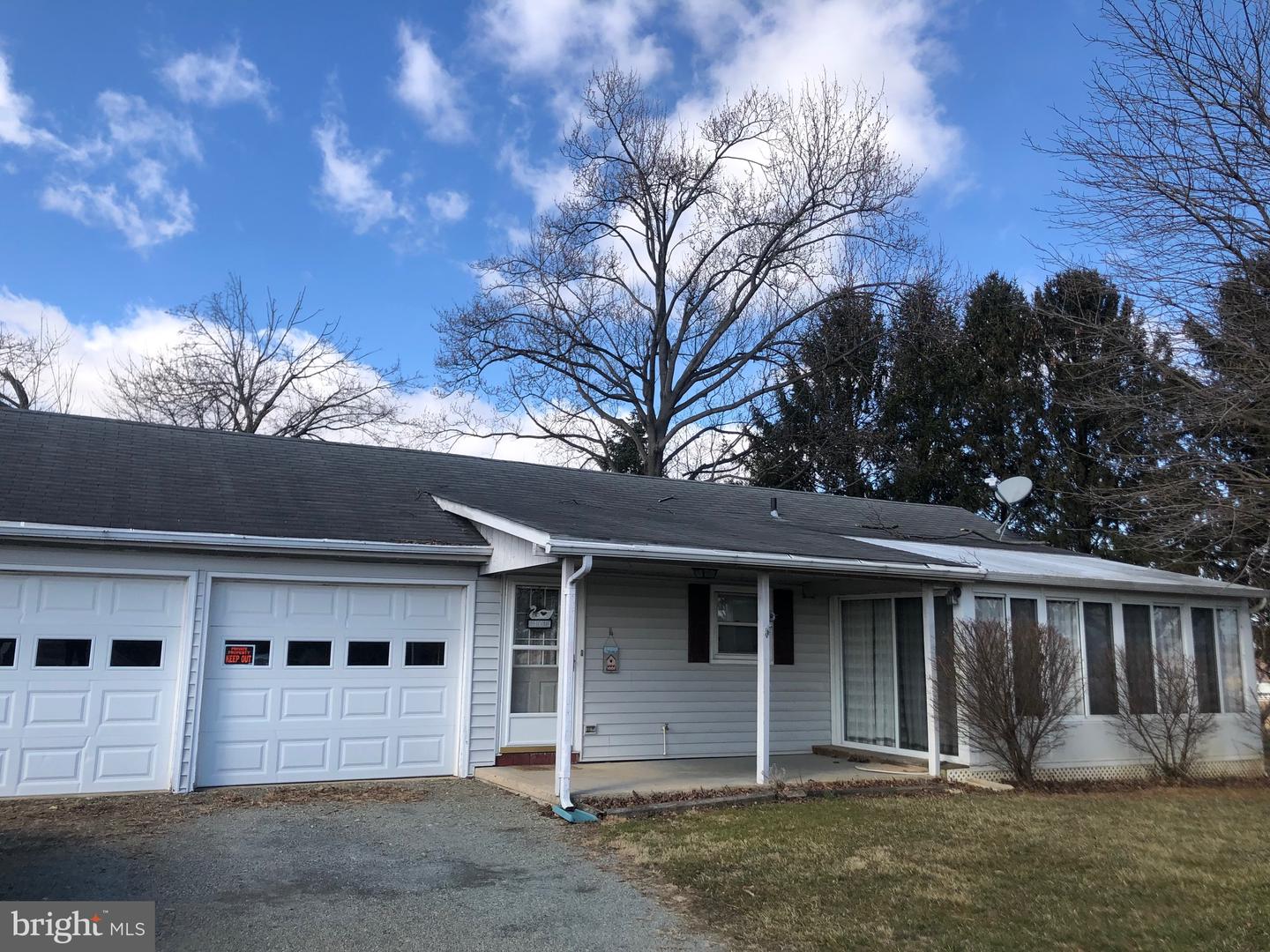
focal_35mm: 28
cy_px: 476
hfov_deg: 63.4
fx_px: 1027
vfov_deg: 49.7
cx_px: 635
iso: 20
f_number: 1.8
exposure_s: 1/1412
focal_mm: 3.99
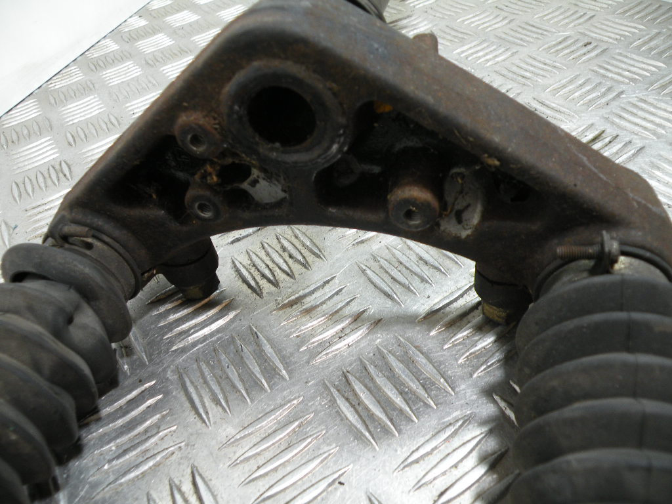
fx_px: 524
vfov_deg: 51.4
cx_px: 336
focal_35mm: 27
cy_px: 252
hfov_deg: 65.3
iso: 108
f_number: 2.8
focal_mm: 4.7
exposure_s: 1/60
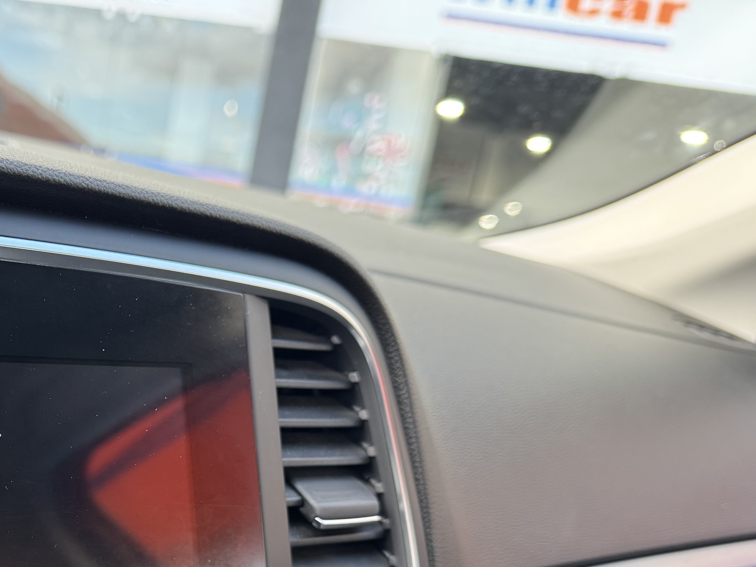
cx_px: 90
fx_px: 939
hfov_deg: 40.8
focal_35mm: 43
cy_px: 495
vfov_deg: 32.2
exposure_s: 1/100
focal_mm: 6.76
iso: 200
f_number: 1.78
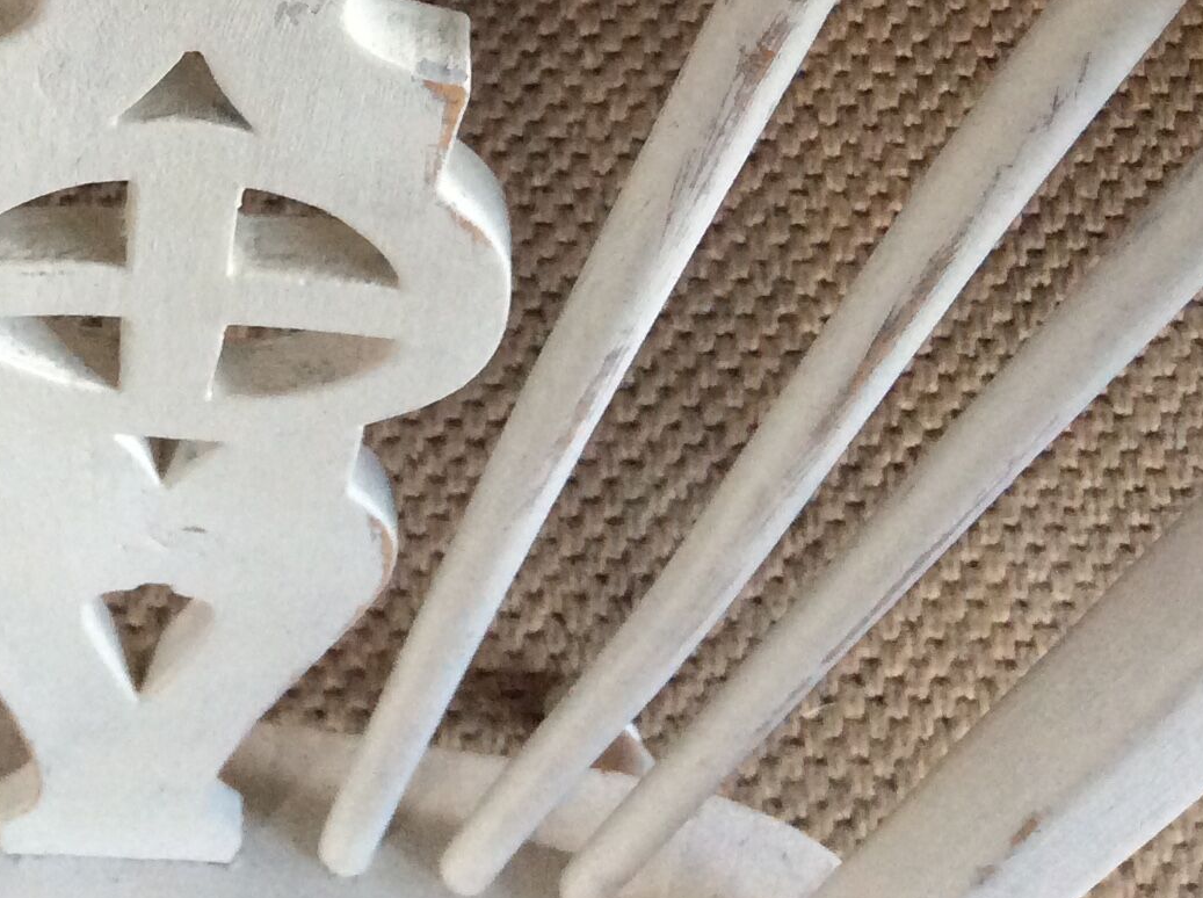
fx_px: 2775
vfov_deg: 17.5
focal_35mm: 80
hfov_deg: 23.6
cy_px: -200
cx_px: 48
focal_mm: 3.3
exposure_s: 1/25
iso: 125
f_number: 2.4
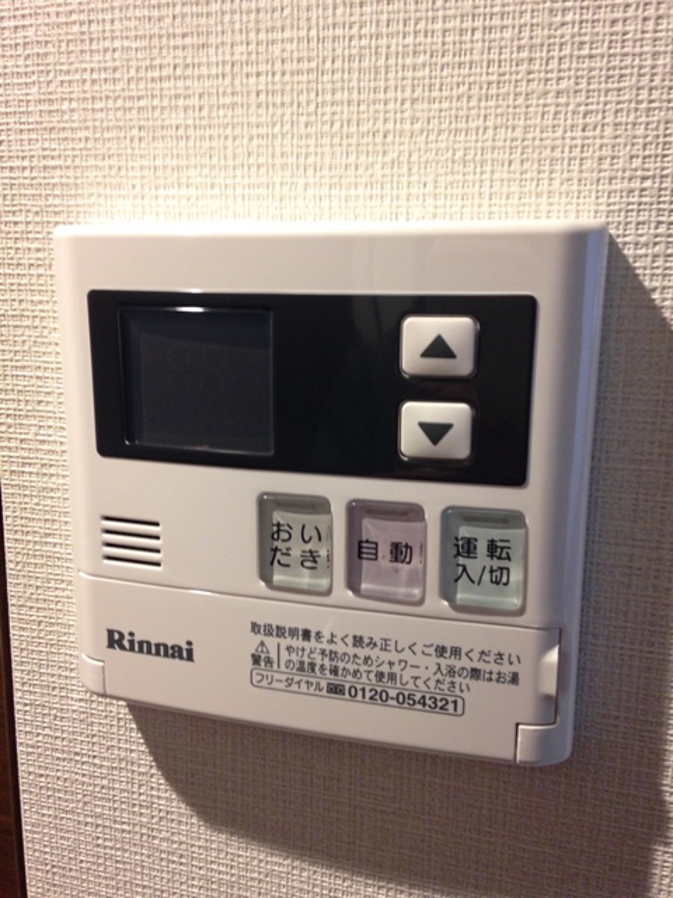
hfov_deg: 42.9
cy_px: 449
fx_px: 855
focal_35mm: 33
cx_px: 336
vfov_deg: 55.4
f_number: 2.4
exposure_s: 1/20
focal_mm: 4.12
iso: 160
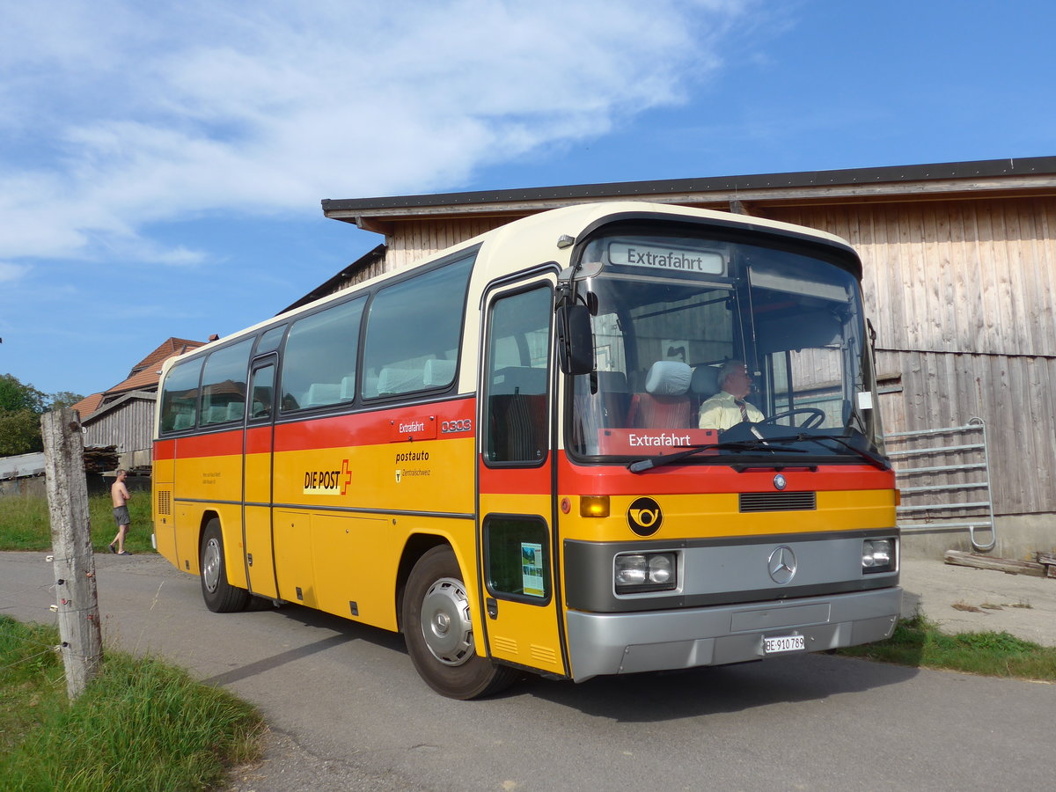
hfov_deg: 51.4
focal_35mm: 36
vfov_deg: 39.7
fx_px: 1098
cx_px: 528
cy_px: 396
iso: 80
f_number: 2.8
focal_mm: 7.5
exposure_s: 1/1600
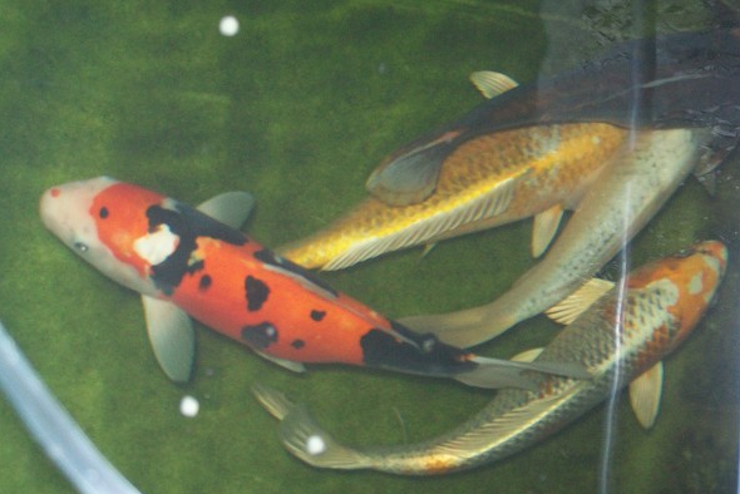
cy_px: 242
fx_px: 1522
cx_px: 375
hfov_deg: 27.3
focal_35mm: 74
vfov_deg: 18.4
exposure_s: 1/100
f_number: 3.8
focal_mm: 11.6
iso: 160
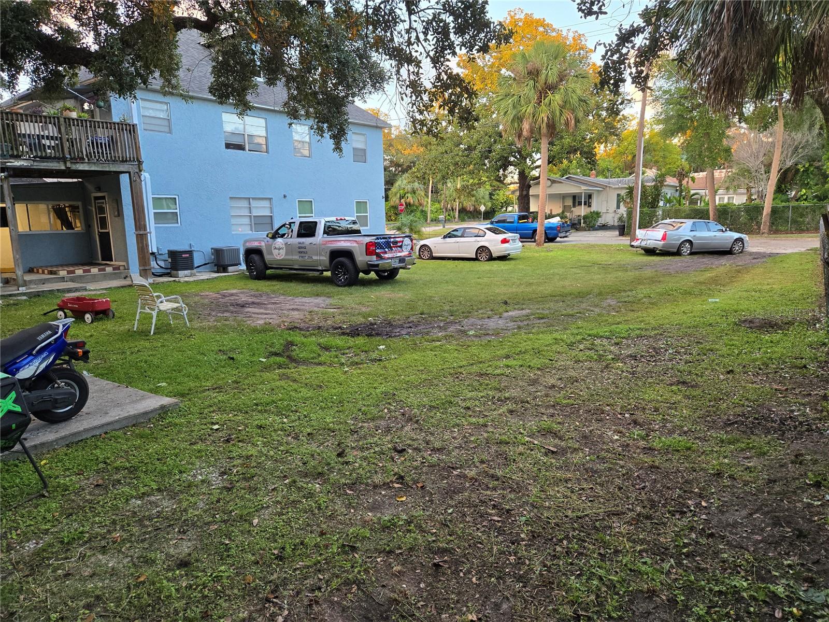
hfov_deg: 73.9
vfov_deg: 58.9
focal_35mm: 23
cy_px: 311
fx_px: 551
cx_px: 414
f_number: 1.8
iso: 160
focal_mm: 5.4
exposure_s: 1/180
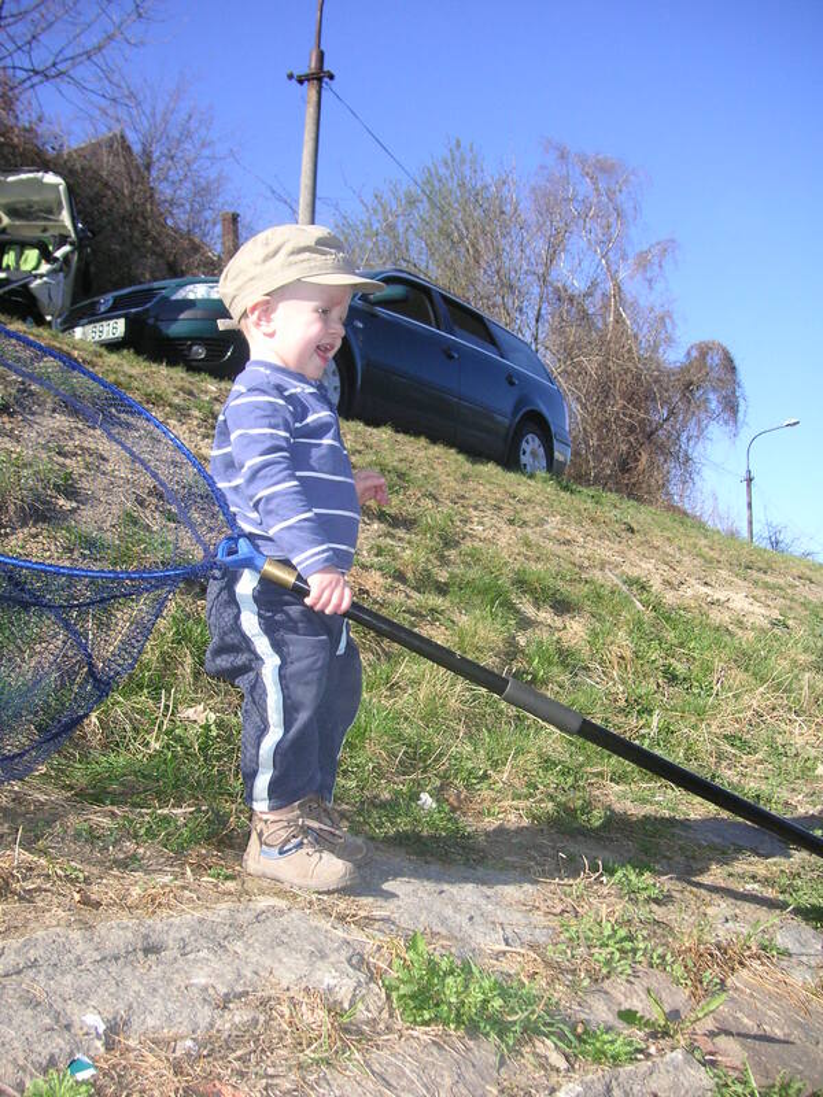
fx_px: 1173
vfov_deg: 50.1
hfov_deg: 38.7
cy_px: 548
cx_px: 412
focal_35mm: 37
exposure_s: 1/1000
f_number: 2.8
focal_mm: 6.1
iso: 64
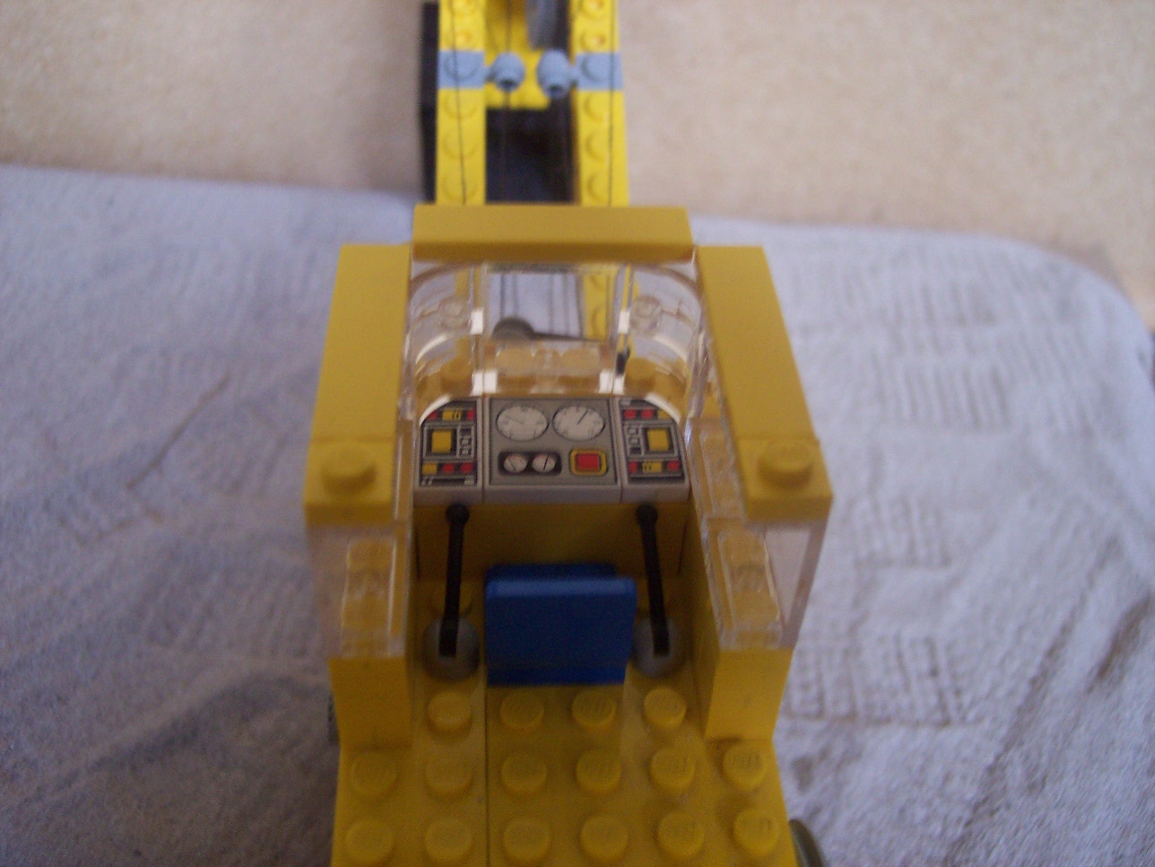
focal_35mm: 38
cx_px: 578
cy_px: 434
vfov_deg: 37.7
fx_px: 1268
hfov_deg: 49.0
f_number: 2.8
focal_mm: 8
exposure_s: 1/20
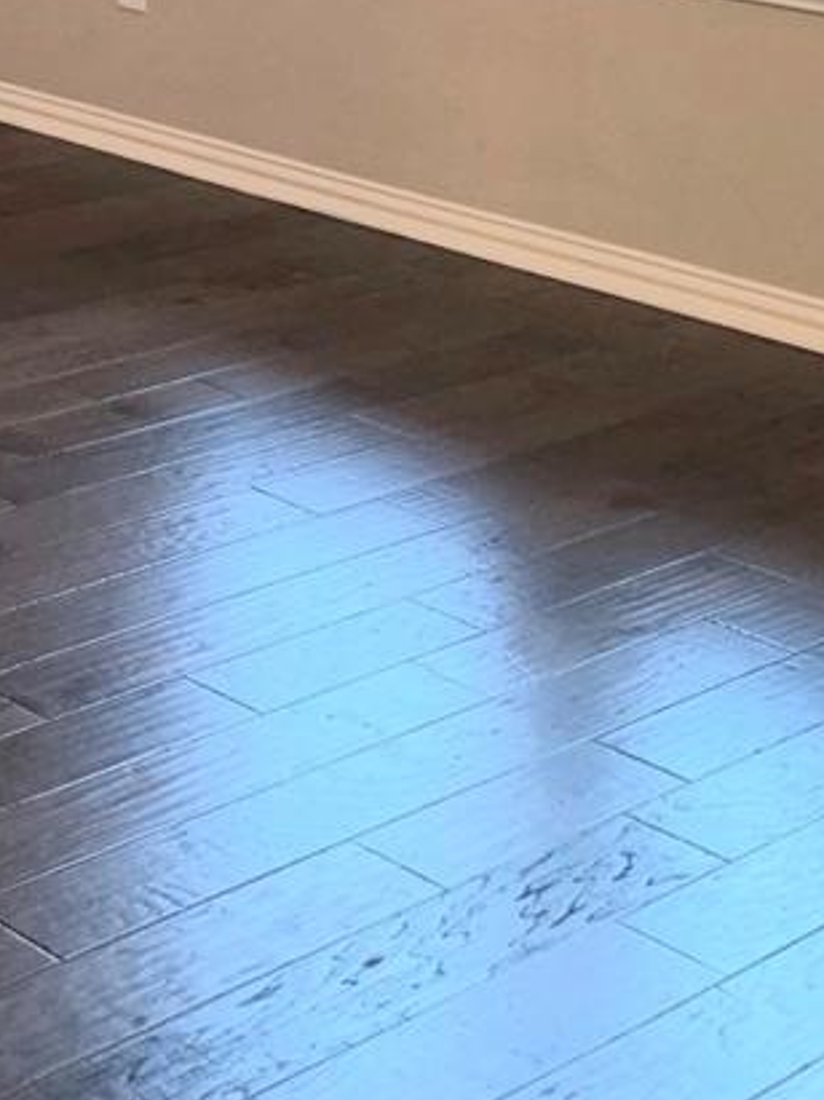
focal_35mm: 86
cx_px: -198
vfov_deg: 21.4
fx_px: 2731
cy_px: -163
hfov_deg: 16.4
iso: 1000
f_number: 1.7
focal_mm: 6.3
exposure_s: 1/120
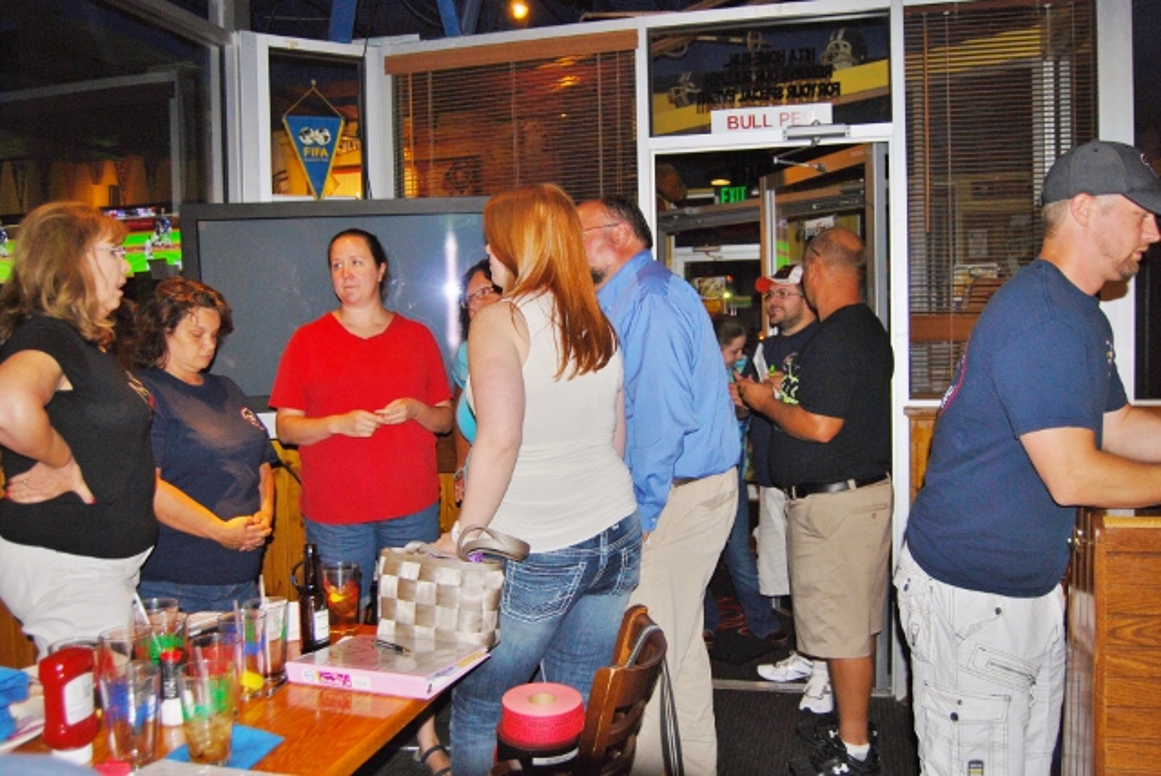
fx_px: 968
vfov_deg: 43.7
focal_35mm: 30
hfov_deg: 61.9
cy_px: 388
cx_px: 580
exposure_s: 1/60
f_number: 3.8
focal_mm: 20
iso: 200
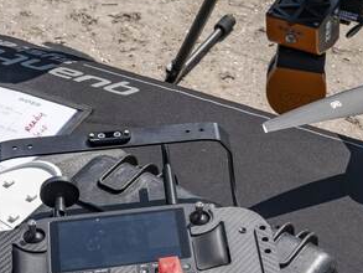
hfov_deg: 17.9
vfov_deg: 13.6
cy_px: 109
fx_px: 1143
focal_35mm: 109
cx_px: 299
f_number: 11
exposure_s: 1/400
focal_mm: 40
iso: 125
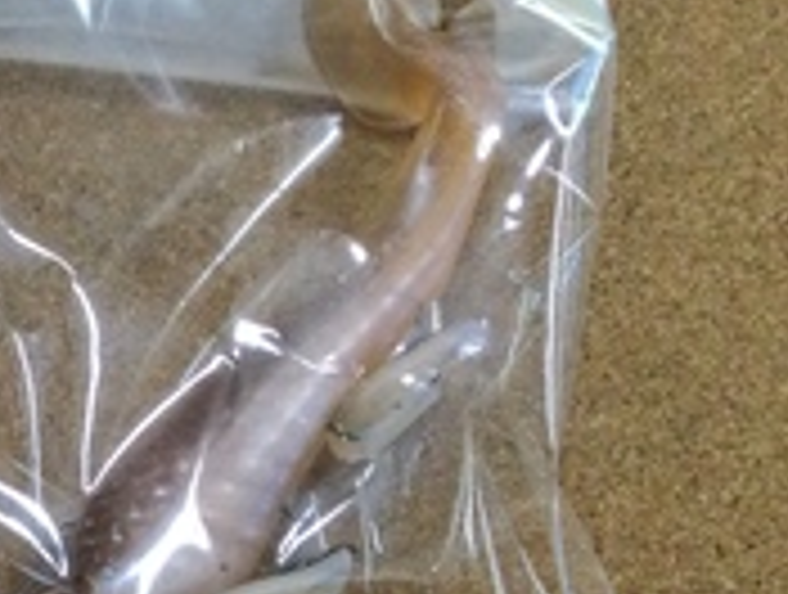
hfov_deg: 16.1
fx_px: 2418
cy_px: 878
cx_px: -554
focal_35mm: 106
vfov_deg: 13.3
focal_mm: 3.3
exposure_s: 1/30
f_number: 2.4
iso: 32
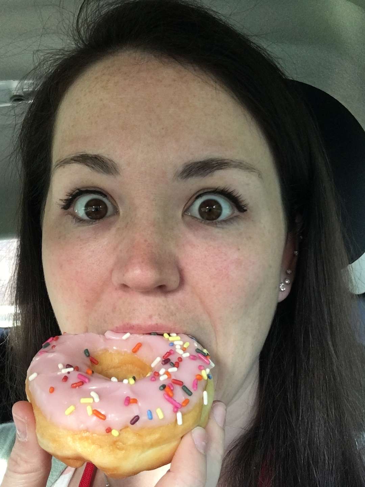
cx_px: 182
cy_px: 244
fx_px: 436
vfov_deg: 58.4
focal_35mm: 31
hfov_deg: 45.4
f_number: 2.2
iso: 50
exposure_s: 1/60
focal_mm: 2.65
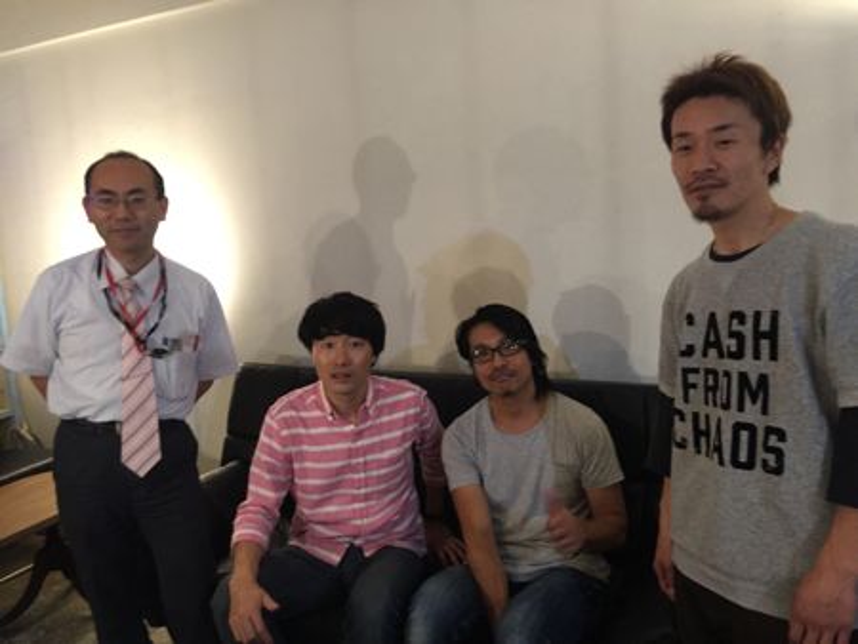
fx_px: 719
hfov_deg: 61.6
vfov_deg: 48.3
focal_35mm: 29
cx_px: 429
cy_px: 322
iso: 250
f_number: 2.2
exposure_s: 1/15
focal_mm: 4.15
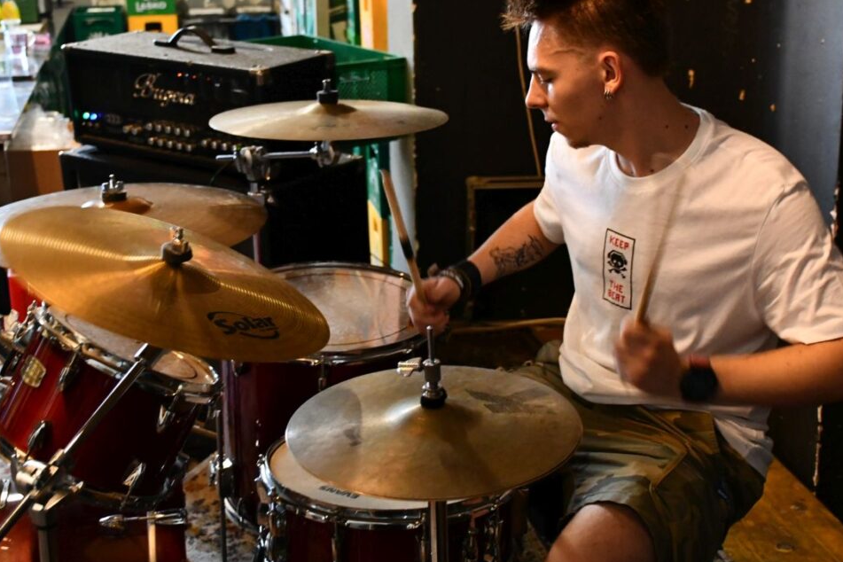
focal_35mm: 53
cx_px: 469
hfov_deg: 37.5
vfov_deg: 25.5
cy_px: 244
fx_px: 1241
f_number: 4
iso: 4000
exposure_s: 1/60
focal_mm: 27
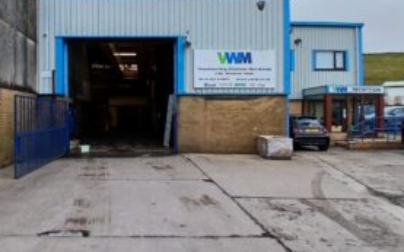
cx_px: 146
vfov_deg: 47.5
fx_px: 286
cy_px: 117
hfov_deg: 69.1
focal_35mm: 26
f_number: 2.2
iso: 50
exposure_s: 1/219
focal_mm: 1.4
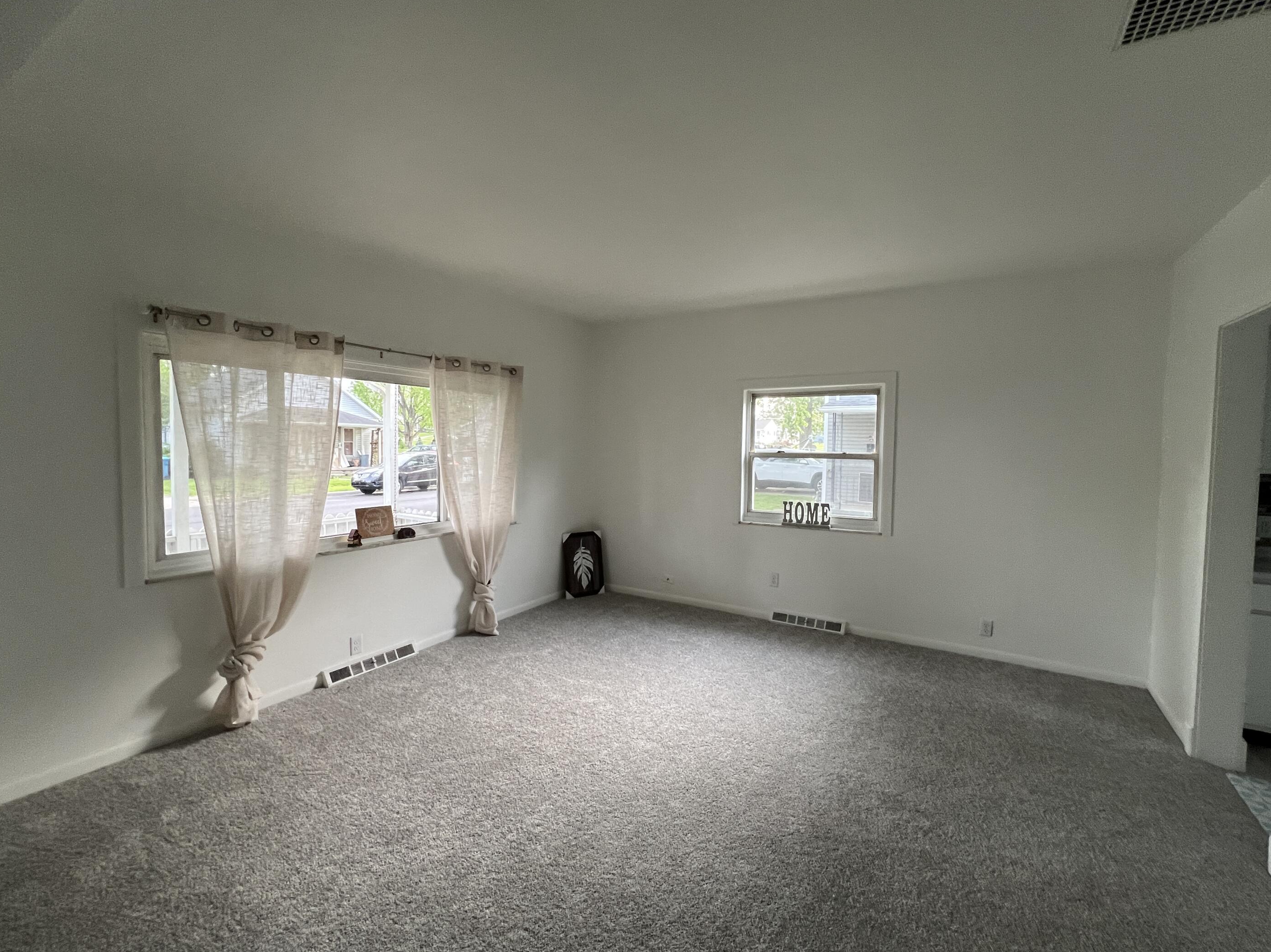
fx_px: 514
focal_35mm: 14
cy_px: 471
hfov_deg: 102.0
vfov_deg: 85.7
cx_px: 666
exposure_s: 1/99
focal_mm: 1.57
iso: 200
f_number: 1.8
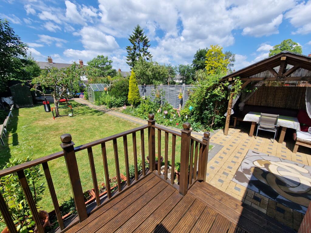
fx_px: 117
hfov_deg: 106.2
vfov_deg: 89.9
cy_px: 116
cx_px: 156
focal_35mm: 13
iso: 50
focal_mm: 2.2
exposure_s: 1/2280
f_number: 2.2
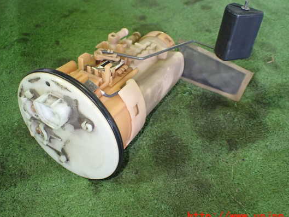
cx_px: 147
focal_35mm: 34
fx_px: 284
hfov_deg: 53.9
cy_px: 101
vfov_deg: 41.8
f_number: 2.3
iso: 800
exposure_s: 1/60
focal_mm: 5.4
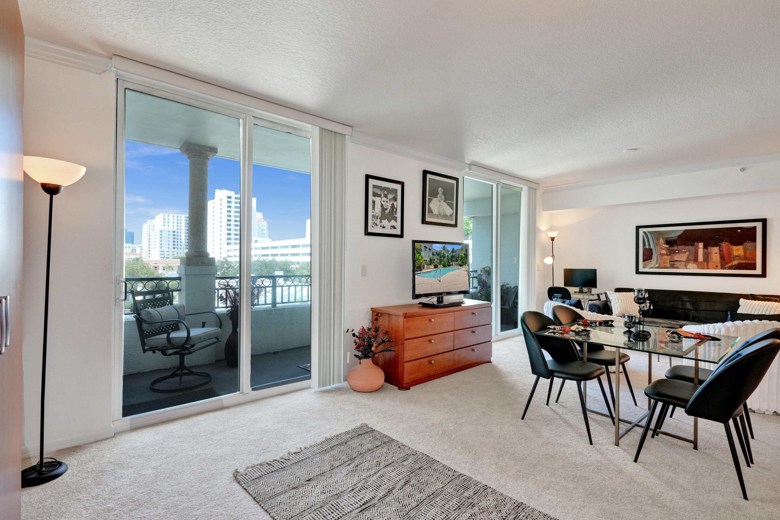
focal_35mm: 16
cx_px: 390
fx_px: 347
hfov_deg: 96.7
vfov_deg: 73.7
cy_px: 260
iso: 1600
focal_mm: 16
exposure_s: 1/200
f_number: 5.6
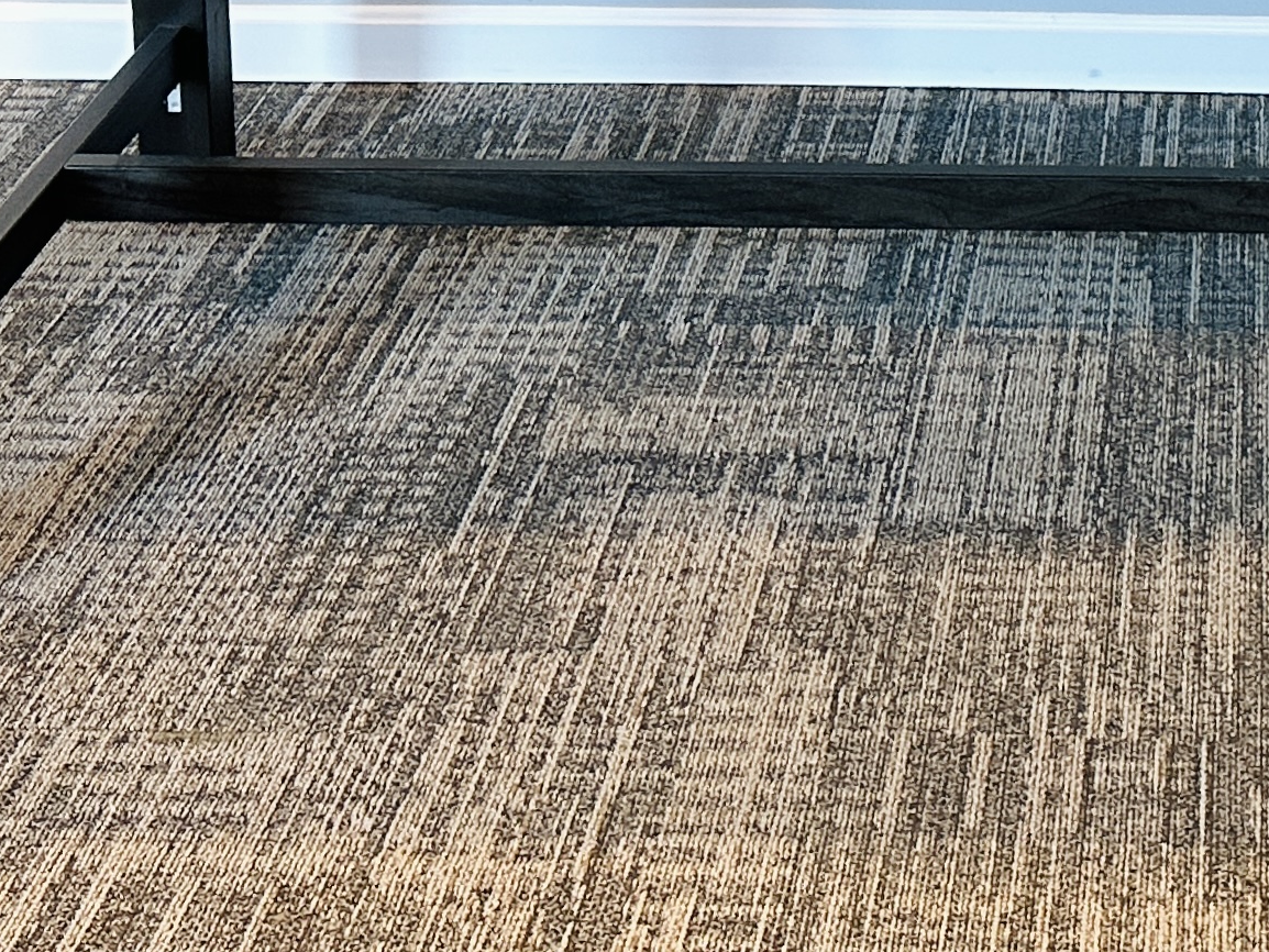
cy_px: 254
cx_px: 1294
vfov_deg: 20.6
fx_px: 2603
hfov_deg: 25.9
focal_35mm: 71
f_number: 1.78
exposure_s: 1/120
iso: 200
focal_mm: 6.86
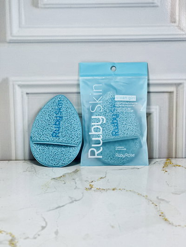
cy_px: 124
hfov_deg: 19.1
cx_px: 93
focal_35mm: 77
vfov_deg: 25.3
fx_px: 551
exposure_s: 1/100
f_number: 2.8
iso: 125
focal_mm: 9
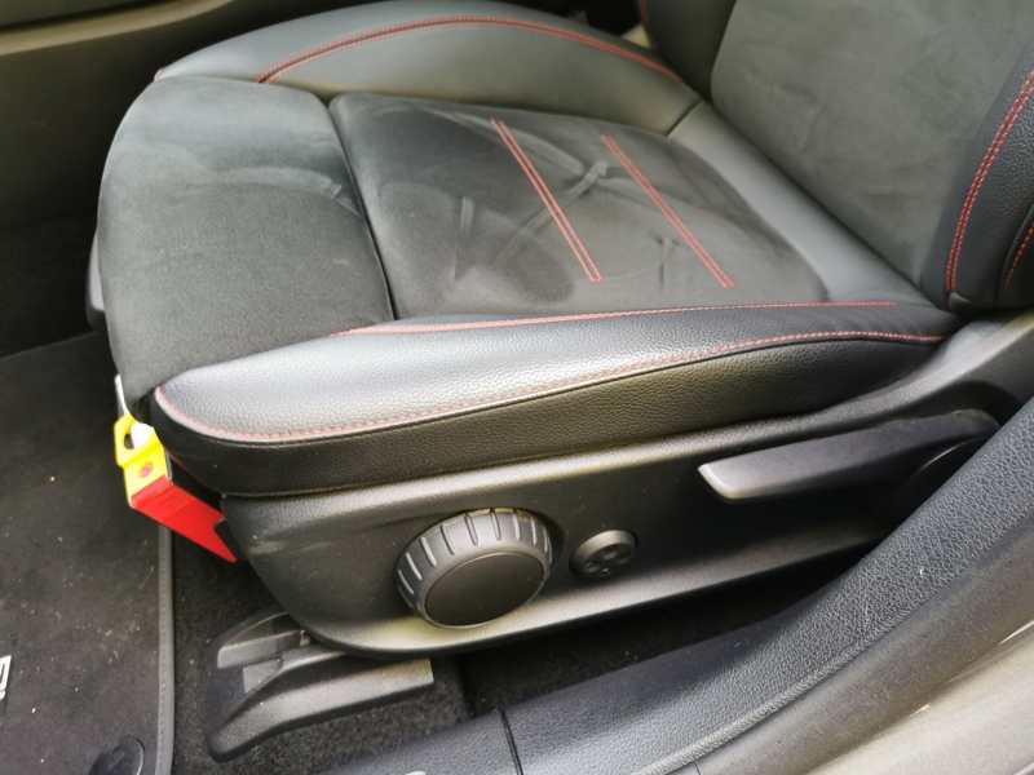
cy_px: 388
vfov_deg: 51.4
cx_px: 517
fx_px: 807
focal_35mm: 27
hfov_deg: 65.3
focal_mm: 5.58
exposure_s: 1/33.3
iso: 400
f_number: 1.8
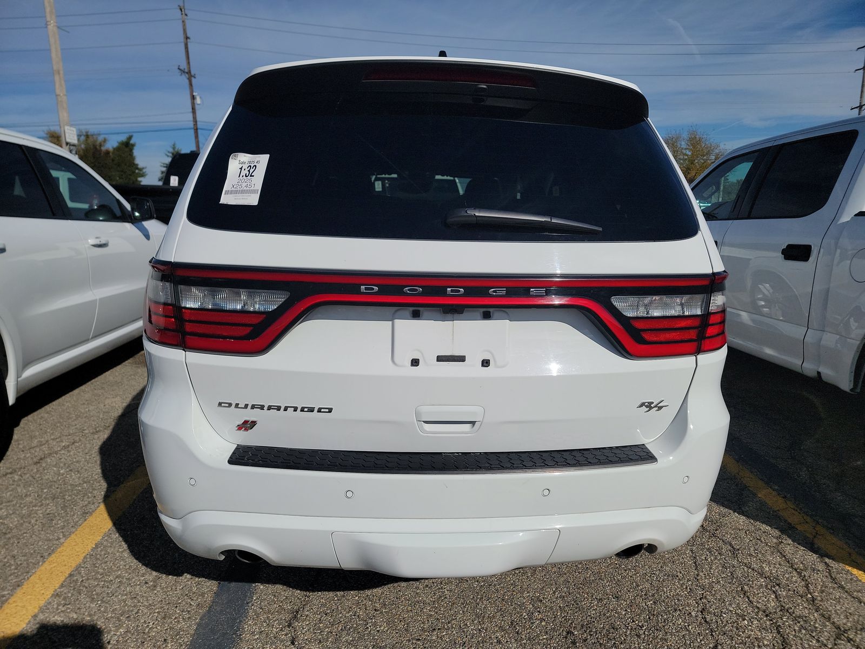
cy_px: 324
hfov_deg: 71.6
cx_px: 432
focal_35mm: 24
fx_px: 600
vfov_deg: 56.8
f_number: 1.8
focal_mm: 6.7
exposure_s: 1/3464
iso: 50
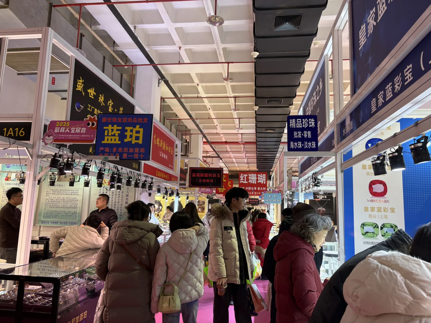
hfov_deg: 67.3
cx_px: 216
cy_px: 162
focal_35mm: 26
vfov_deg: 53.1
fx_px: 324
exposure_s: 1/100
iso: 80
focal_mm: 5.96
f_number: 1.6
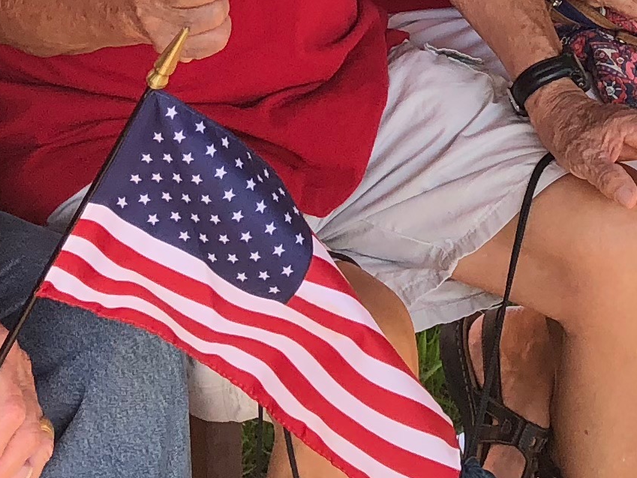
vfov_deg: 10.5
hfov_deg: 14.4
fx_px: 2448
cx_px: 722
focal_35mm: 133
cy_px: -391
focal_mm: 4
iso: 20
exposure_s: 1/232
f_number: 1.8
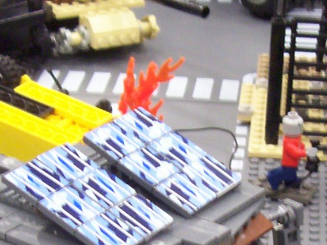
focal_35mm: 138
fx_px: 1304
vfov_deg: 10.6
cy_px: 269
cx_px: 234
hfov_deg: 14.3
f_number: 2.7
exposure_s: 1/14.3
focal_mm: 5.6
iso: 160
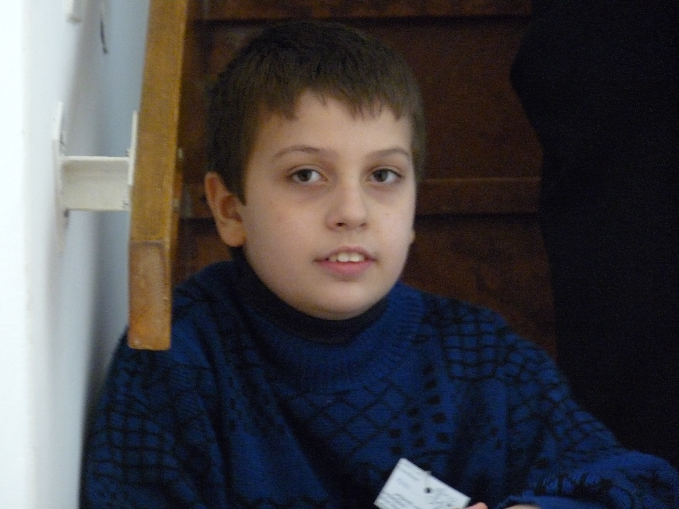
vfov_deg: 5.5
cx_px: 340
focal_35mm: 269
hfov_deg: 7.4
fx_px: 5276
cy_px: 254
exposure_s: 1/8
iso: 800
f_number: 3.7
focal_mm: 47.8
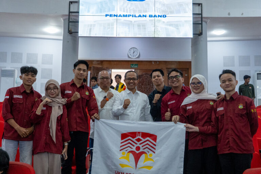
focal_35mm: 42
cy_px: 87
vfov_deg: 31.9
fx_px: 304
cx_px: 130
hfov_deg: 46.4
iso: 2500
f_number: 4.5
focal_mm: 28
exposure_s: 1/125
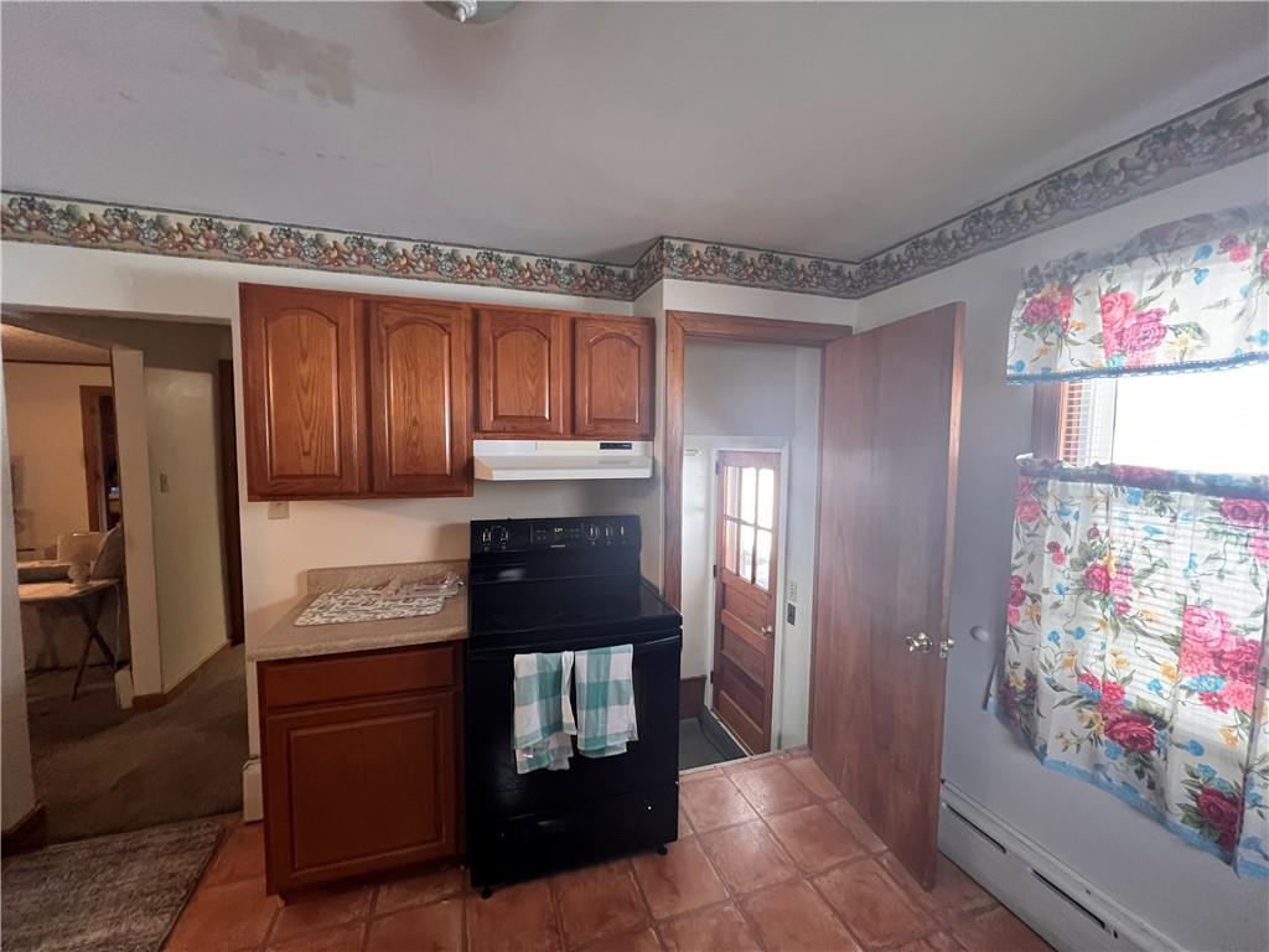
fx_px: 477
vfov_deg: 89.9
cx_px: 634
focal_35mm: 13
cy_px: 476
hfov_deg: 106.2
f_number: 1.8
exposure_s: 1/60
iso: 500
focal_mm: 1.57
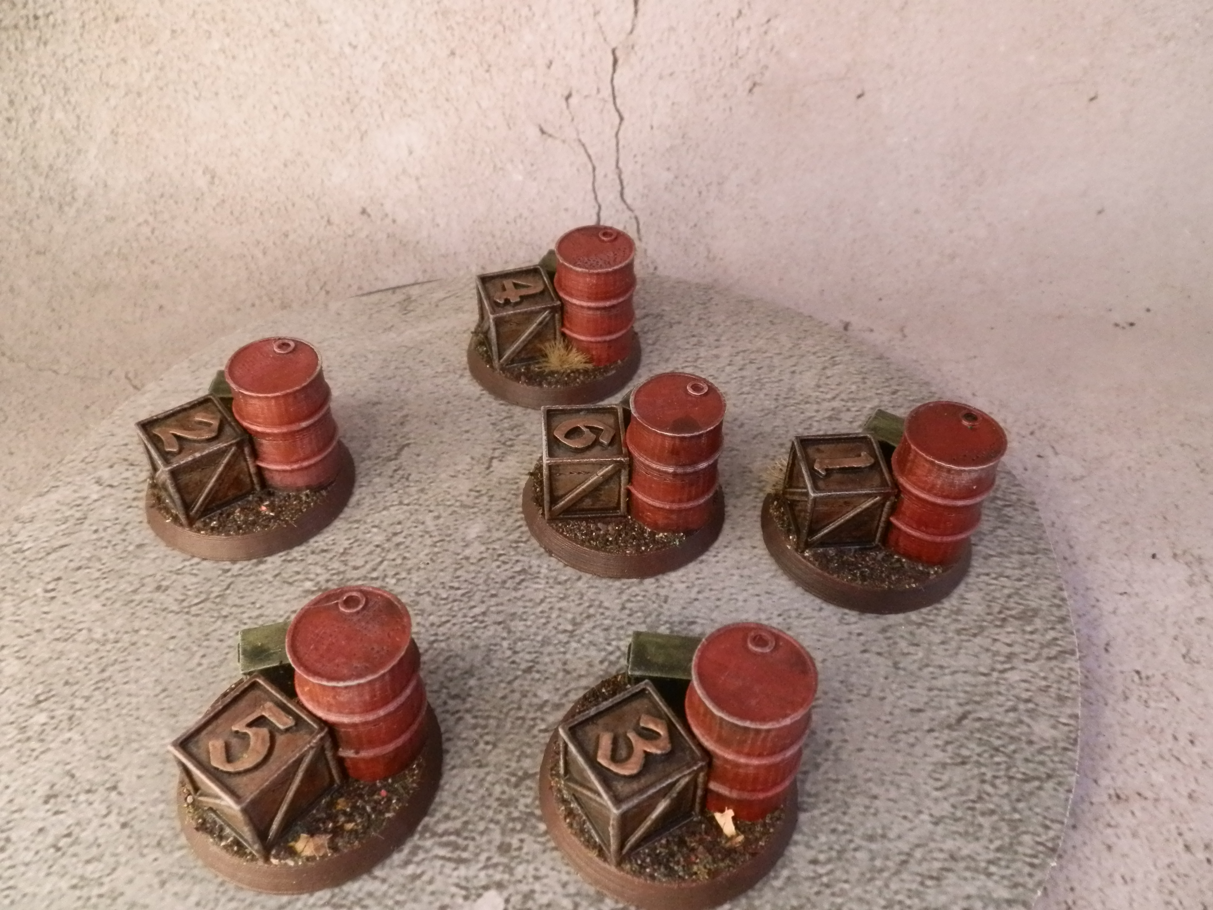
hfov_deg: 63.4
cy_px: 455
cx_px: 606
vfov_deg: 49.7
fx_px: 981
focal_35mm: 28
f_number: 3.1
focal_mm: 5
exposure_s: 1/80
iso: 400
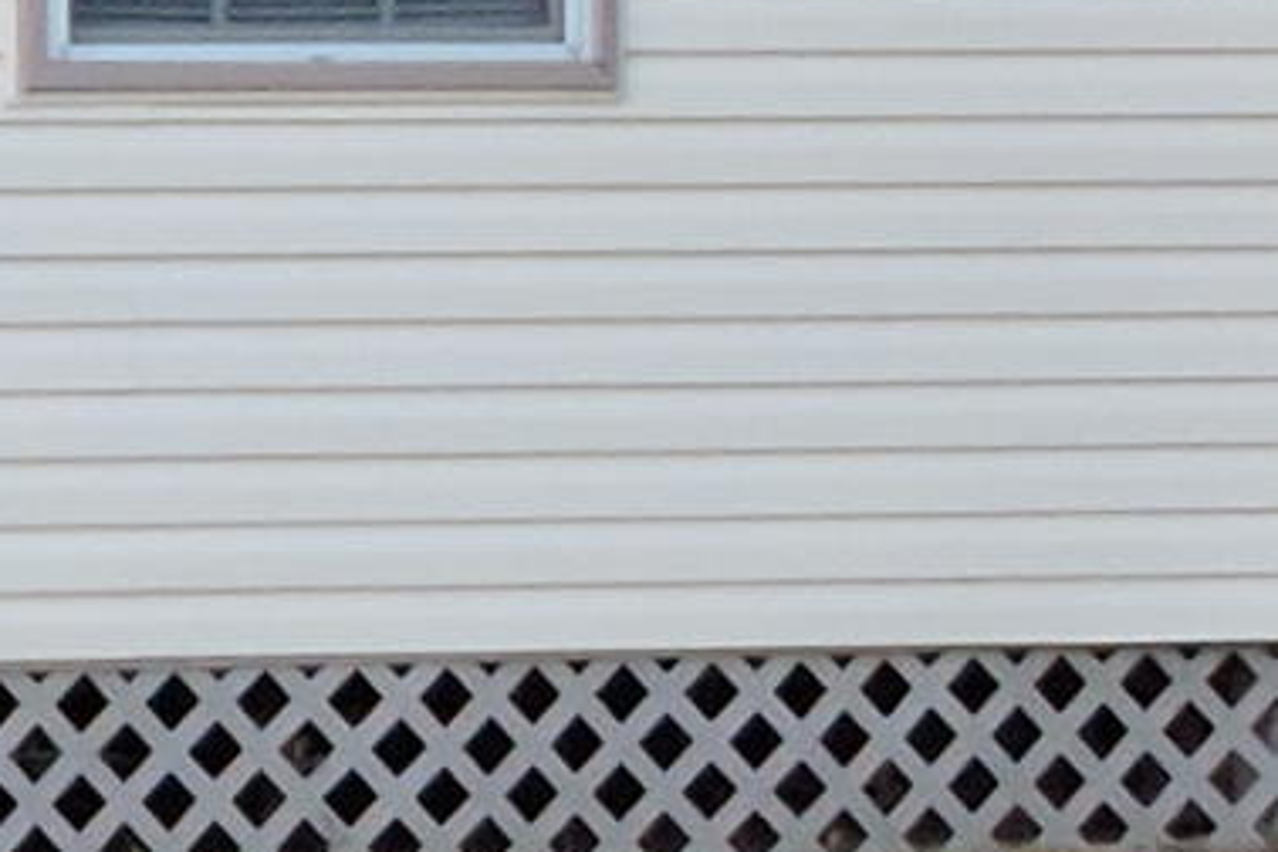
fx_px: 10259
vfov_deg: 4.7
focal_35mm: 289
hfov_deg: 6.3
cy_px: -27
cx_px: -3185
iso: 250
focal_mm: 6.3
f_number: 3.8
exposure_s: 1/30
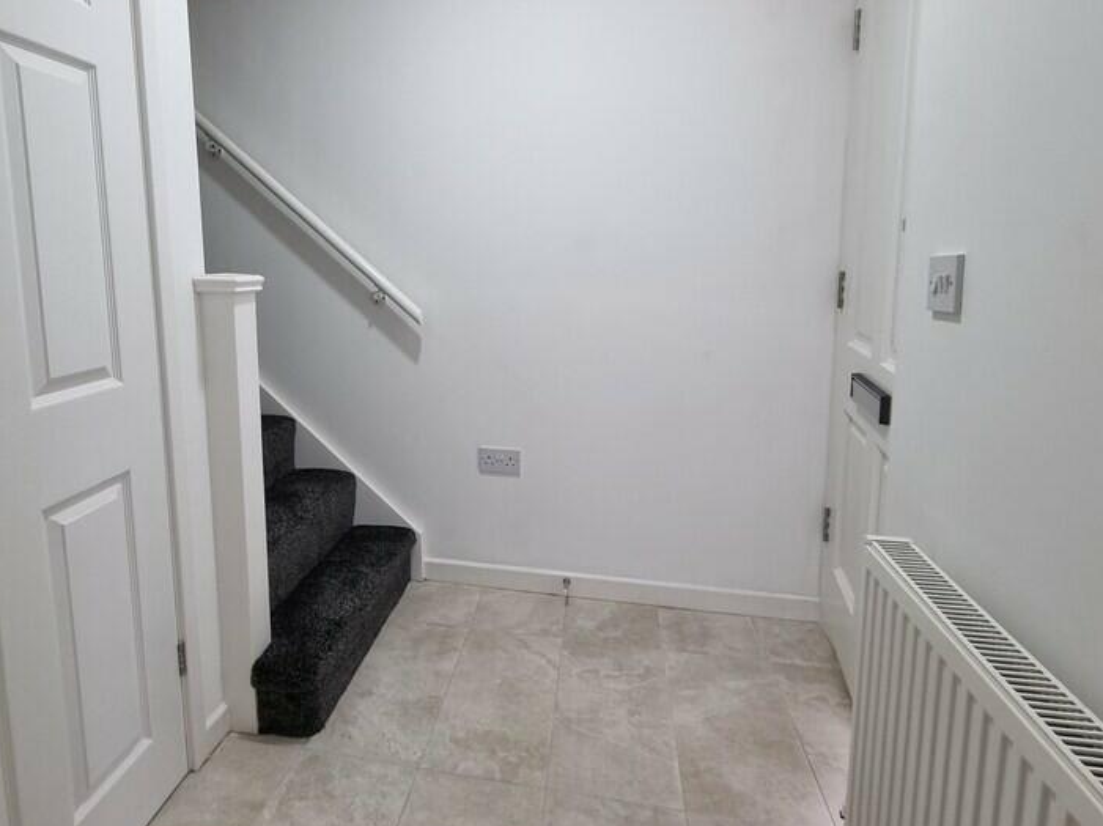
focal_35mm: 19
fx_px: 605
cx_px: 452
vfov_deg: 68.1
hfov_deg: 83.8
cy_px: 340
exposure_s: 1/50
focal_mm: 2.2
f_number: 2.2
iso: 200
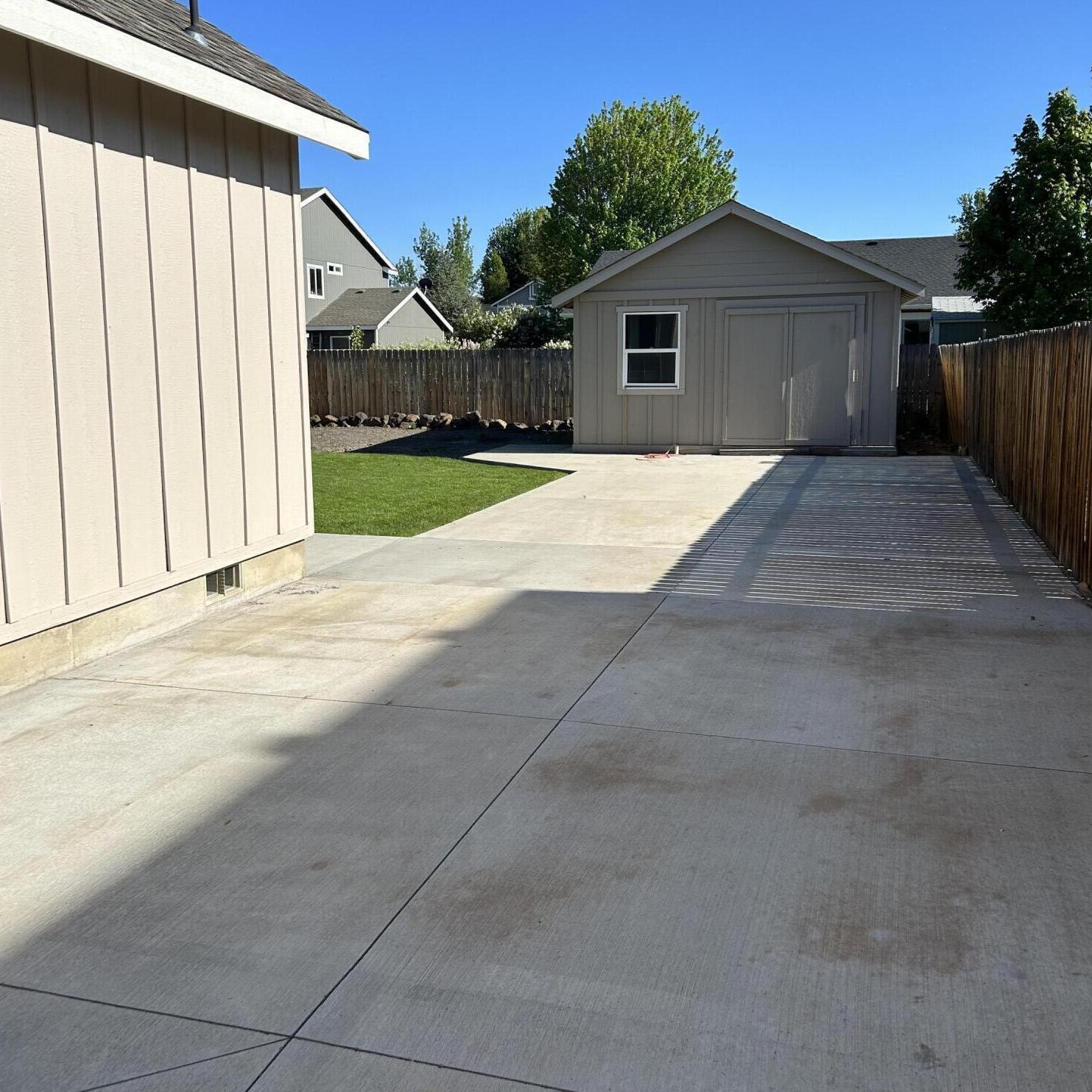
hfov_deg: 52.5
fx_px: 1106
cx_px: 543
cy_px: 499
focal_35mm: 31
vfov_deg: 52.5
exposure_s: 1/4115
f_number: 1.5
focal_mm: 5.7
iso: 50
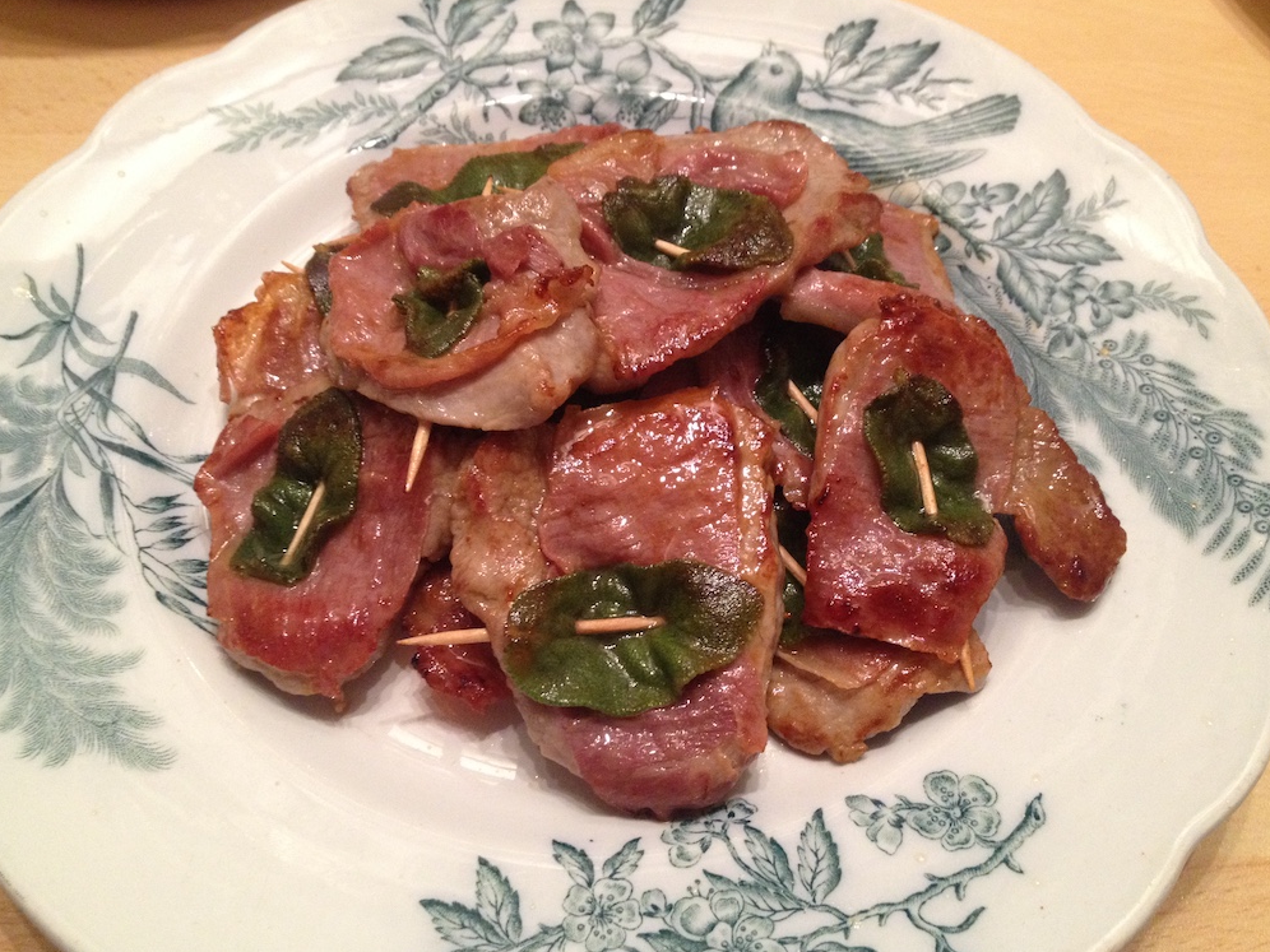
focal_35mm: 36
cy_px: 475
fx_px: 1321
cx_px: 645
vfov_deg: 39.7
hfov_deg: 51.4
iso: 250
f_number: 2.4
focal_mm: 4.28
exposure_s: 1/20
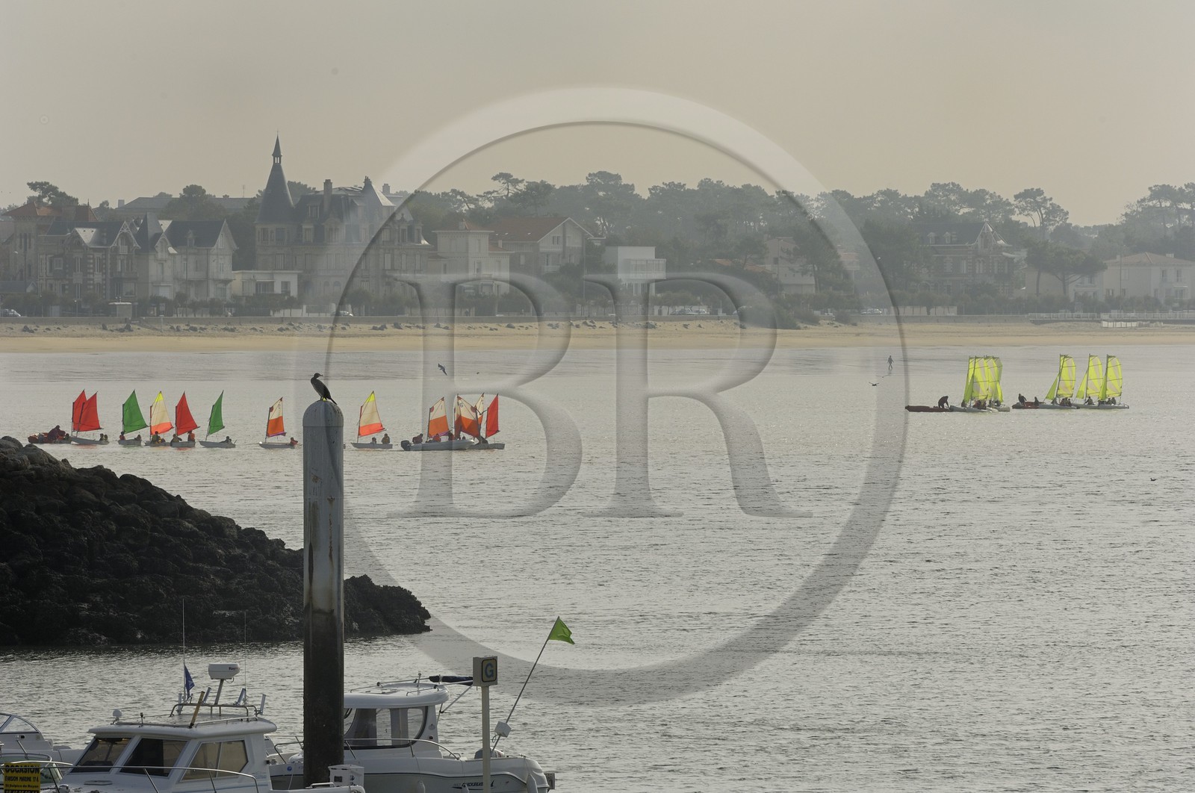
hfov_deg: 8.6
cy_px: 396
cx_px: 598
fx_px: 7955
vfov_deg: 5.7
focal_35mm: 240
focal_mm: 160
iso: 100
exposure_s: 1/160
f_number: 13
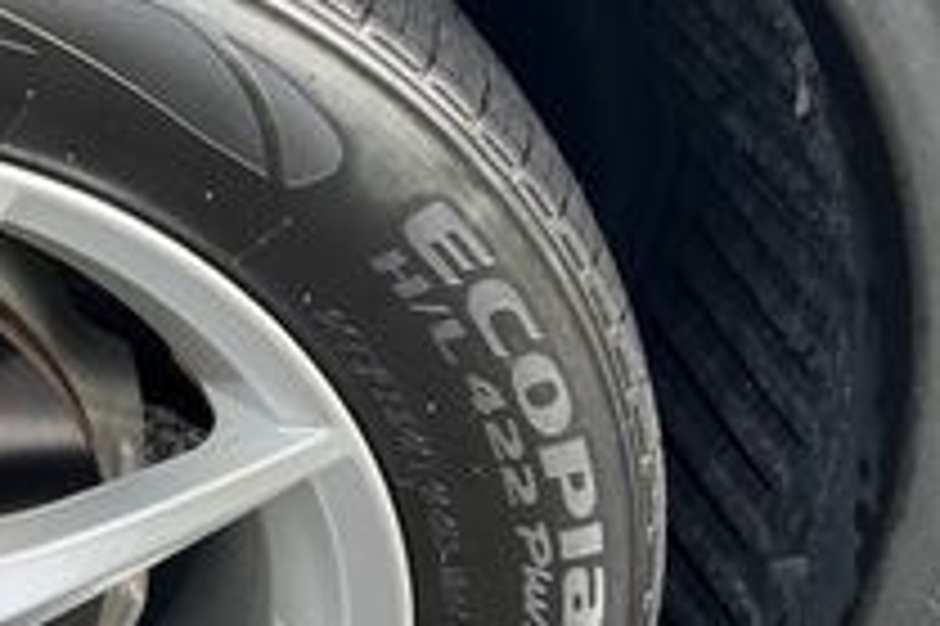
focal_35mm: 83
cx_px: -333
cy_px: 351
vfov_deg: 16.4
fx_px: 2165
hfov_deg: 21.7
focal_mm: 5.7
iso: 50
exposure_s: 1/493
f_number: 1.5
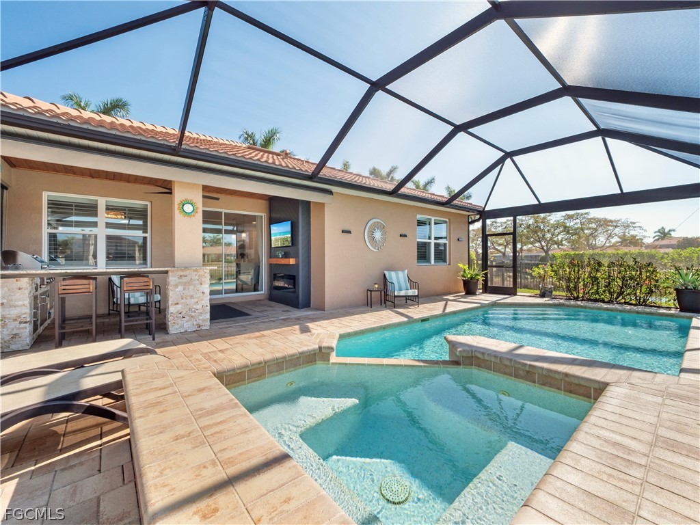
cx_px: 350
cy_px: 262
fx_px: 283
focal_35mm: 14
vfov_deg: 85.7
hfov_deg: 102.1
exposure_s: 1/80
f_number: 7.1
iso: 200
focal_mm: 7
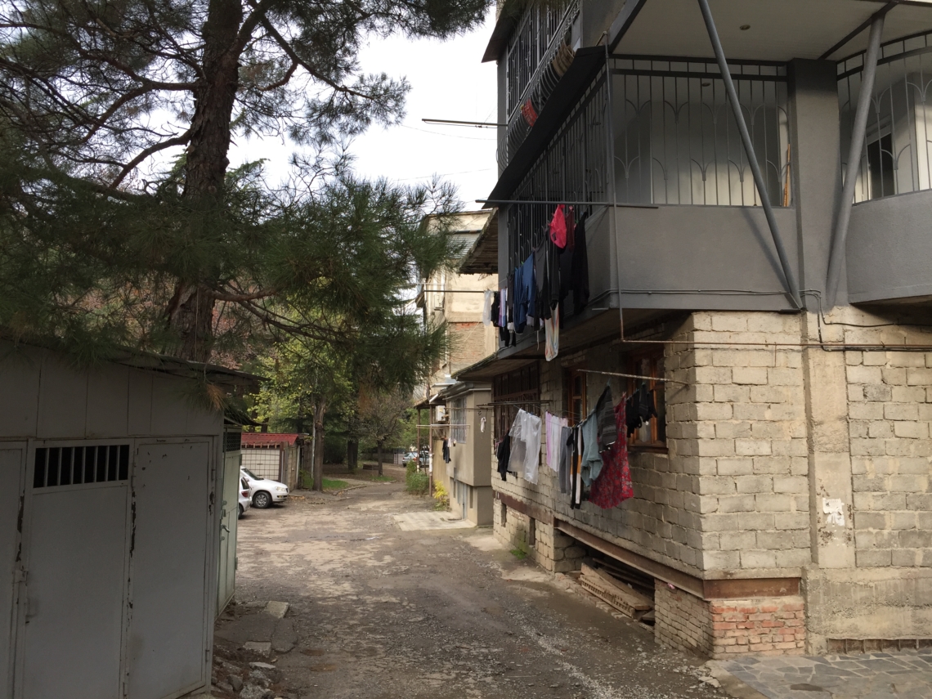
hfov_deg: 61.7
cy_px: 350
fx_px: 781
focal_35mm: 29
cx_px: 466
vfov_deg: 48.2
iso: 32
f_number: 2.2
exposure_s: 1/100
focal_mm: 4.15
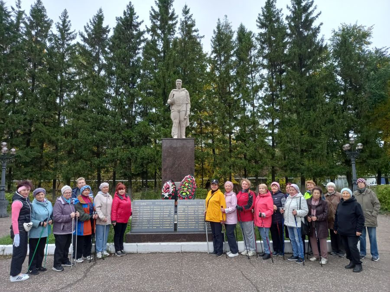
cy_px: 146
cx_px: 195
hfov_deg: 69.4
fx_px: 282
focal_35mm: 25
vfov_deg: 54.9
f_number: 2
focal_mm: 4.6
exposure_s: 1/50
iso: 160
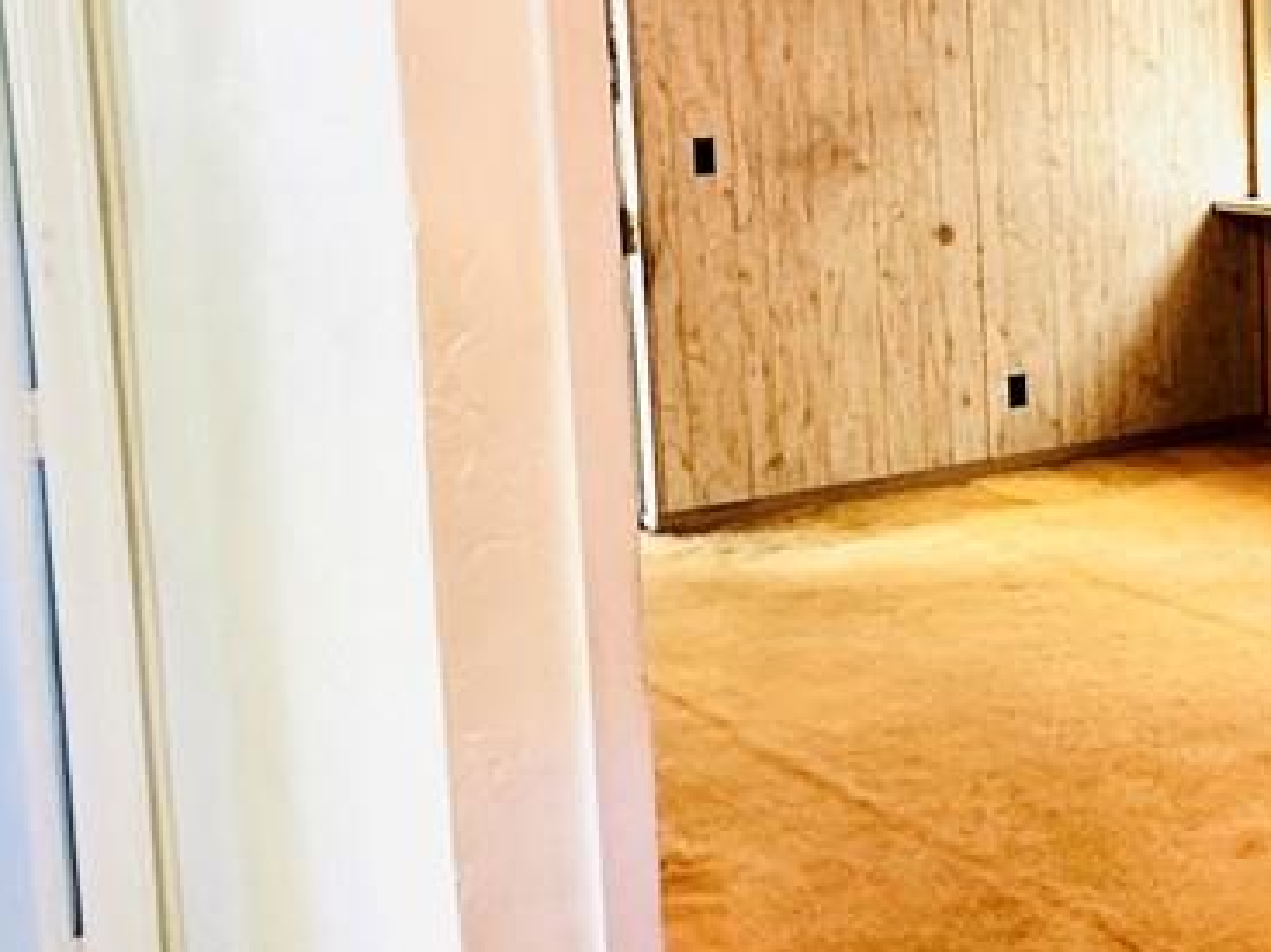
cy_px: 277
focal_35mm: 61
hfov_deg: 30.1
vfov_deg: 23.8
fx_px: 2239
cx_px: 1181
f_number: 2.2
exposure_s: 1/60
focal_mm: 2.22
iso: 250
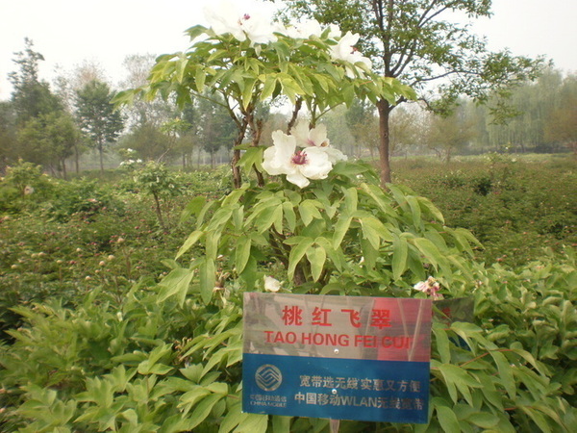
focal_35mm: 36
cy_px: 216
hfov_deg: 51.4
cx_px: 288
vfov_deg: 39.7
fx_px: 600
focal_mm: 6.3
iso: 100
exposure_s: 1/200
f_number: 4.6
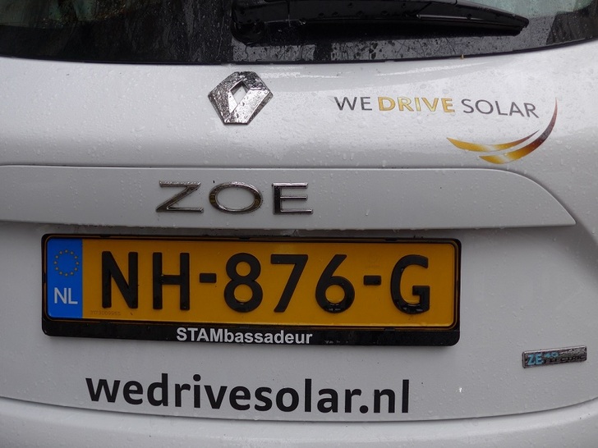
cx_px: 299
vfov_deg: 48.2
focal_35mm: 29
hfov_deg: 61.7
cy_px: 224
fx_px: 501
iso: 100
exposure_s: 1/125
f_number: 2
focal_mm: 6
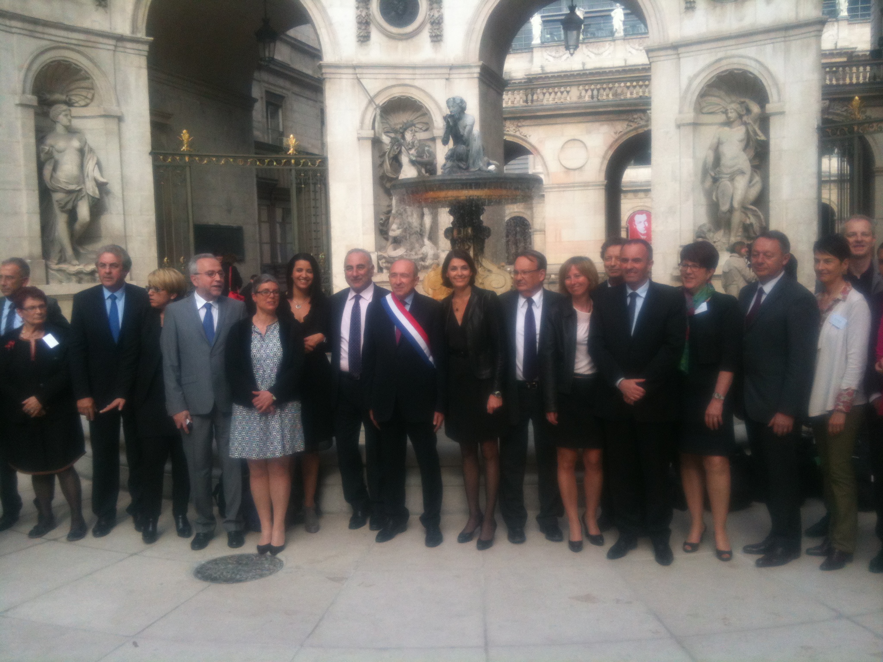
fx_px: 893
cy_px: 331
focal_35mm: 35
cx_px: 442
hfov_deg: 52.6
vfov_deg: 40.7
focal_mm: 3.85
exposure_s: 1/328
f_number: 2.8
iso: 64
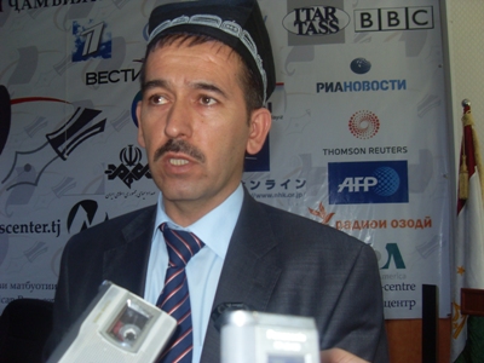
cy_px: 182
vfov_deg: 38.7
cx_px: 242
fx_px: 517
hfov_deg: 50.1
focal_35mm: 37
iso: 100
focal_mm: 6.3
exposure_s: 1/45
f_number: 2.8
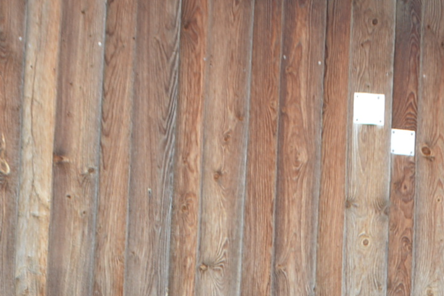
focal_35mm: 113
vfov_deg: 11.1
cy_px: 580
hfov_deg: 18.0
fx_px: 1394
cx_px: 344
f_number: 5.6
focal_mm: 18
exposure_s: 1/125
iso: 160
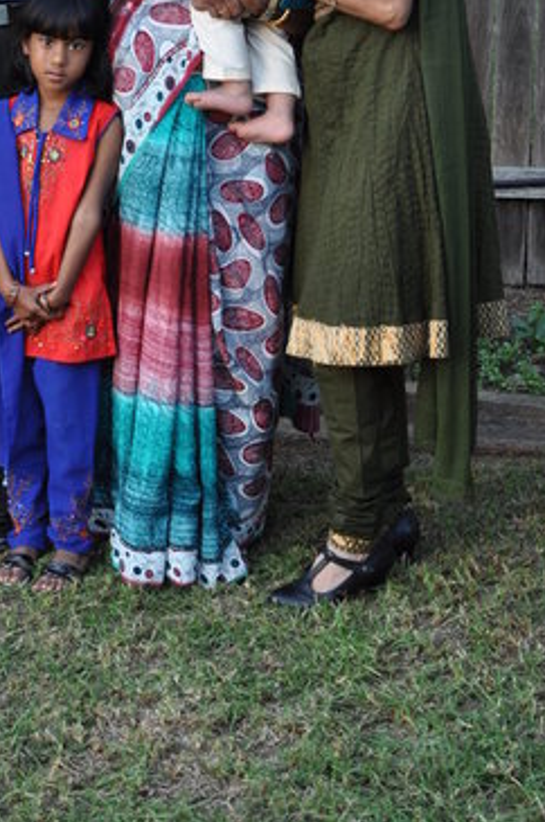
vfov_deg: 20.1
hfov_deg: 13.5
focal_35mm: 100
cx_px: 78
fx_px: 2279
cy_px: 122
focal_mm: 38
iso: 400
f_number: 5
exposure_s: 1/100
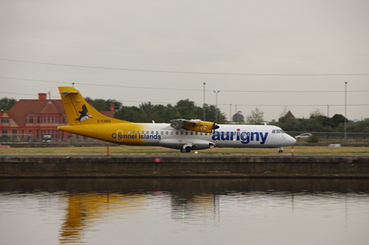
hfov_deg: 10.2
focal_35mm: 202
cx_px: 184
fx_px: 2068
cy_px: 122
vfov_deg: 6.8
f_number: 8
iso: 1000
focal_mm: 135
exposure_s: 1/100
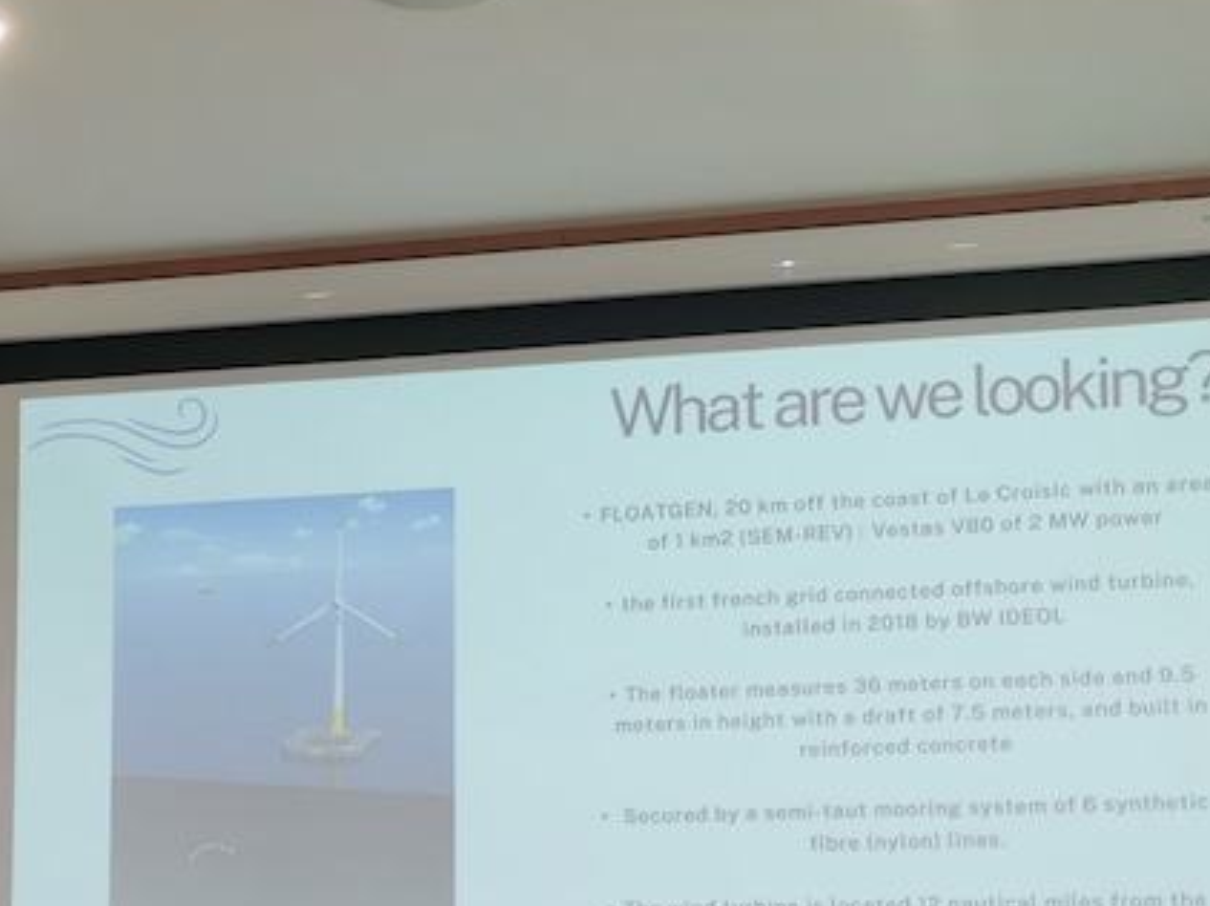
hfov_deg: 23.3
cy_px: 852
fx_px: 2900
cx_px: 278
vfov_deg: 17.4
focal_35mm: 83
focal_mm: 5.56
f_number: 1.6
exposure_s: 1/120
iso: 64
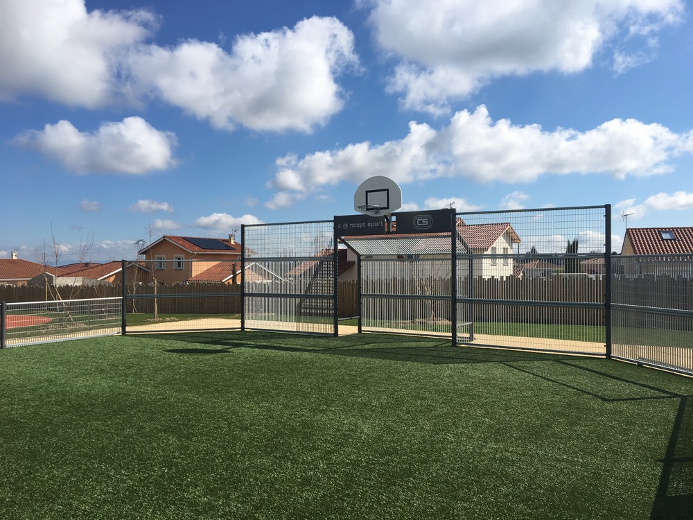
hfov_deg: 61.7
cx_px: 346
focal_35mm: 29
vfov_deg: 48.2
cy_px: 260
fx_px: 581
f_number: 2.2
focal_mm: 4.15
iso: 25
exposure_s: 1/2564
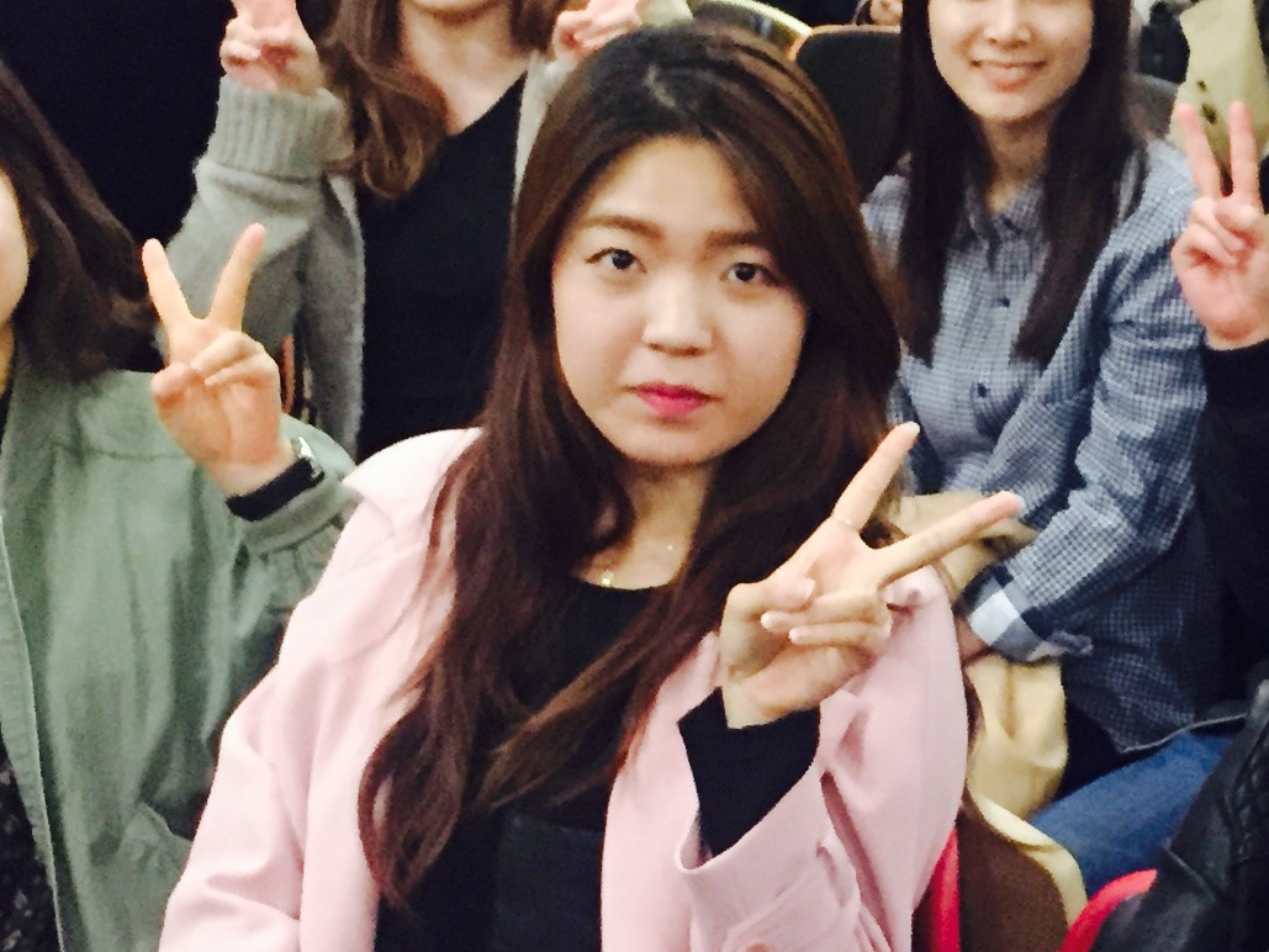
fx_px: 3373
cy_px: 354
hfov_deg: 20.6
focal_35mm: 92
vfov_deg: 16.0
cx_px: 1258
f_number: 2.2
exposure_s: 1/15
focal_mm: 4.15
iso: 400
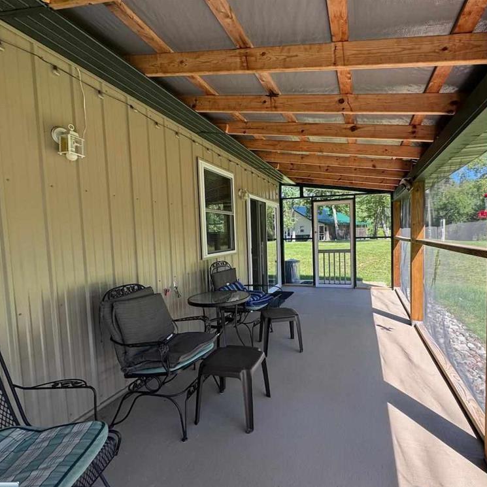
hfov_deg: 83.3
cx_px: 282
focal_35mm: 17
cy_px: 250
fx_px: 271
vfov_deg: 83.9
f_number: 2.2
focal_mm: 2.22
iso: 40
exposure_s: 1/184
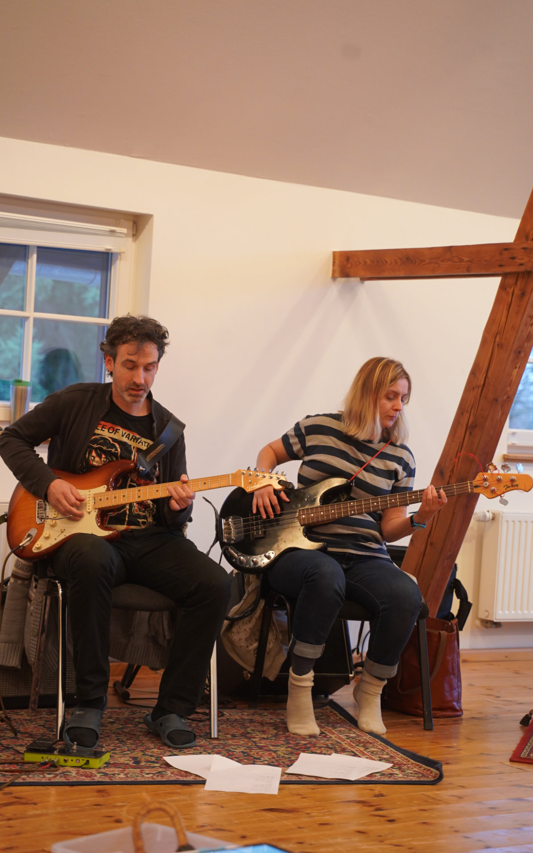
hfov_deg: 16.9
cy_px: 428
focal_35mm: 77
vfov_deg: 26.8
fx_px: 1790
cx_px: 272
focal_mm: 75
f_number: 4
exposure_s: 1/160
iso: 2000
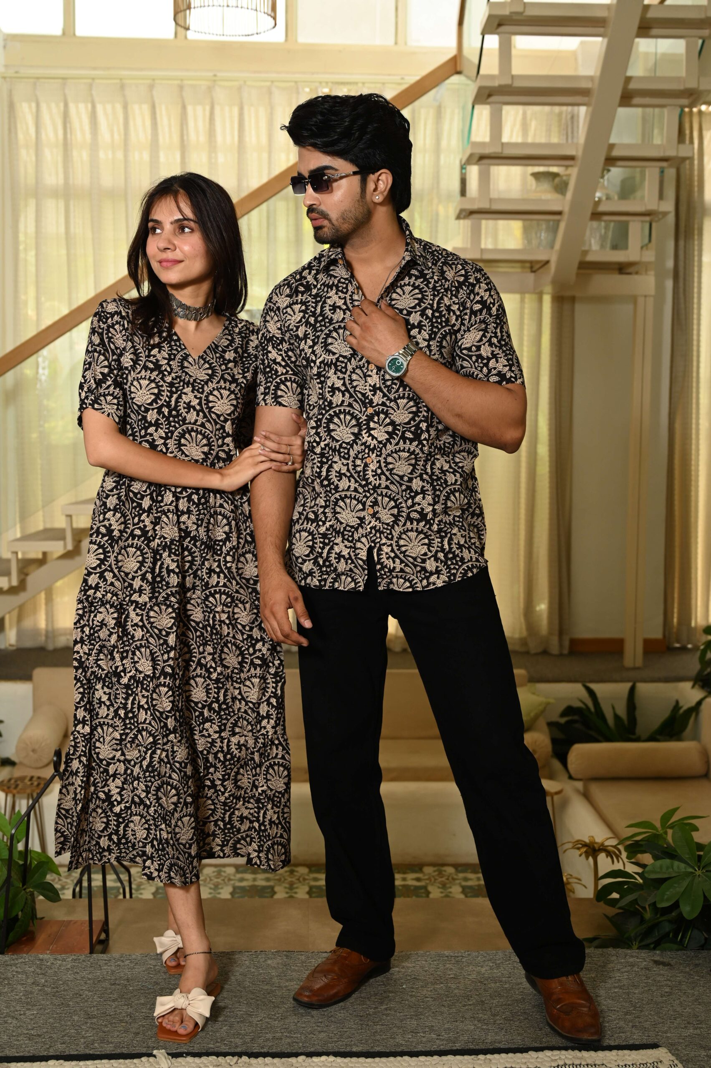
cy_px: 534
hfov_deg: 32.6
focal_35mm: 41
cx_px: 356
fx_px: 1216
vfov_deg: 47.4
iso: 250
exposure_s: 1/160
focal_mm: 41
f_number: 4.5
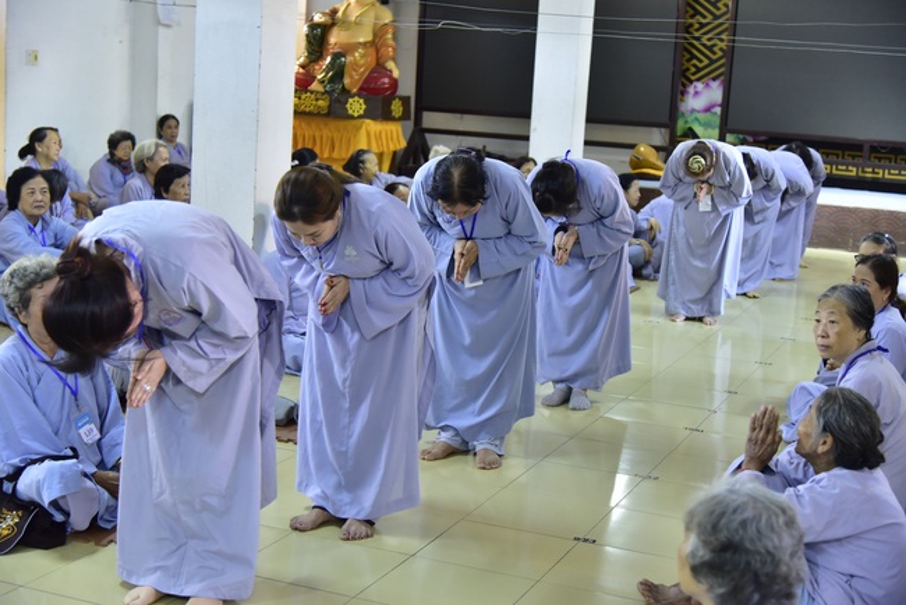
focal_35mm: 55
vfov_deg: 24.6
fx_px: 1385
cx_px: 453
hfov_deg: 36.2
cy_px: 302
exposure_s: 1/30
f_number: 4
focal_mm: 55
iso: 1600
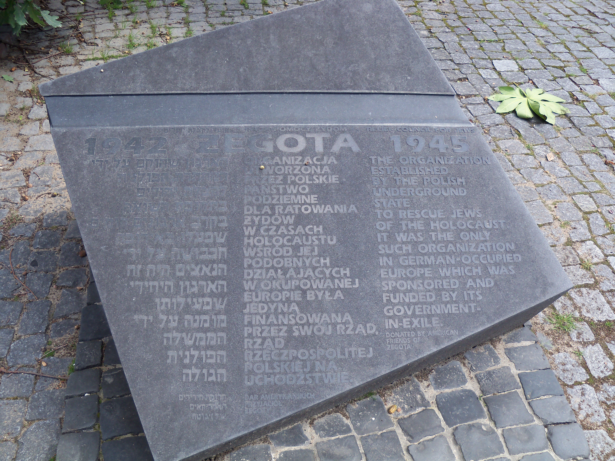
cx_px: 308
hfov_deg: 52.6
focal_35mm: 35
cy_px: 230
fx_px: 622
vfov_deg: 40.7
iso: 64
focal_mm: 6.2
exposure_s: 1/100
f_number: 3.5
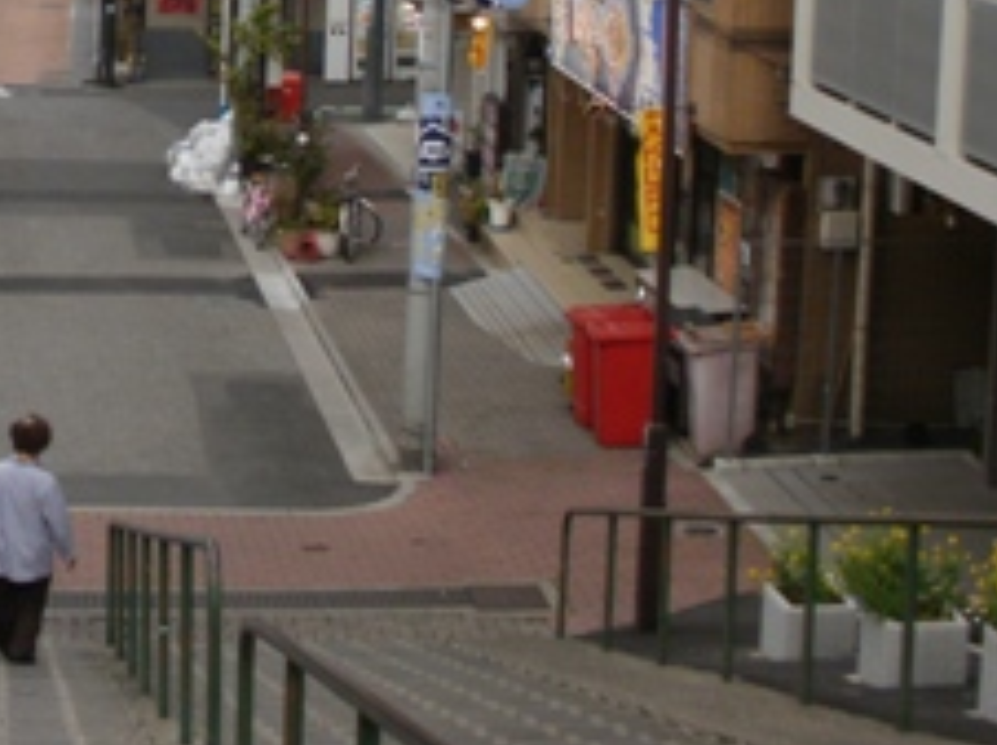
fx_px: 2446
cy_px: -93
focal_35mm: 85
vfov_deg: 16.7
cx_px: 29
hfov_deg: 22.3
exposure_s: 1/80
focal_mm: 6.3
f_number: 3.5
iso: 100
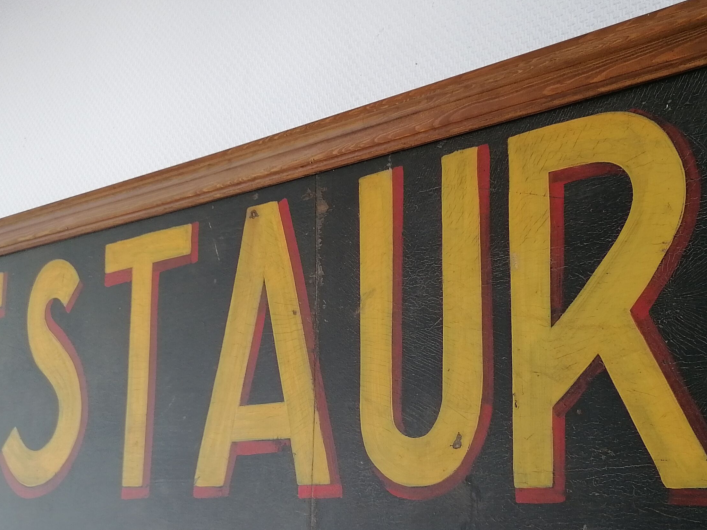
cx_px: 470
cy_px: 322
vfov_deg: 29.6
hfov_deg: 38.5
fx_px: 1001
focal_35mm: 49
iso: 80
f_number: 1.8
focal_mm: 4.75
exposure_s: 1/50
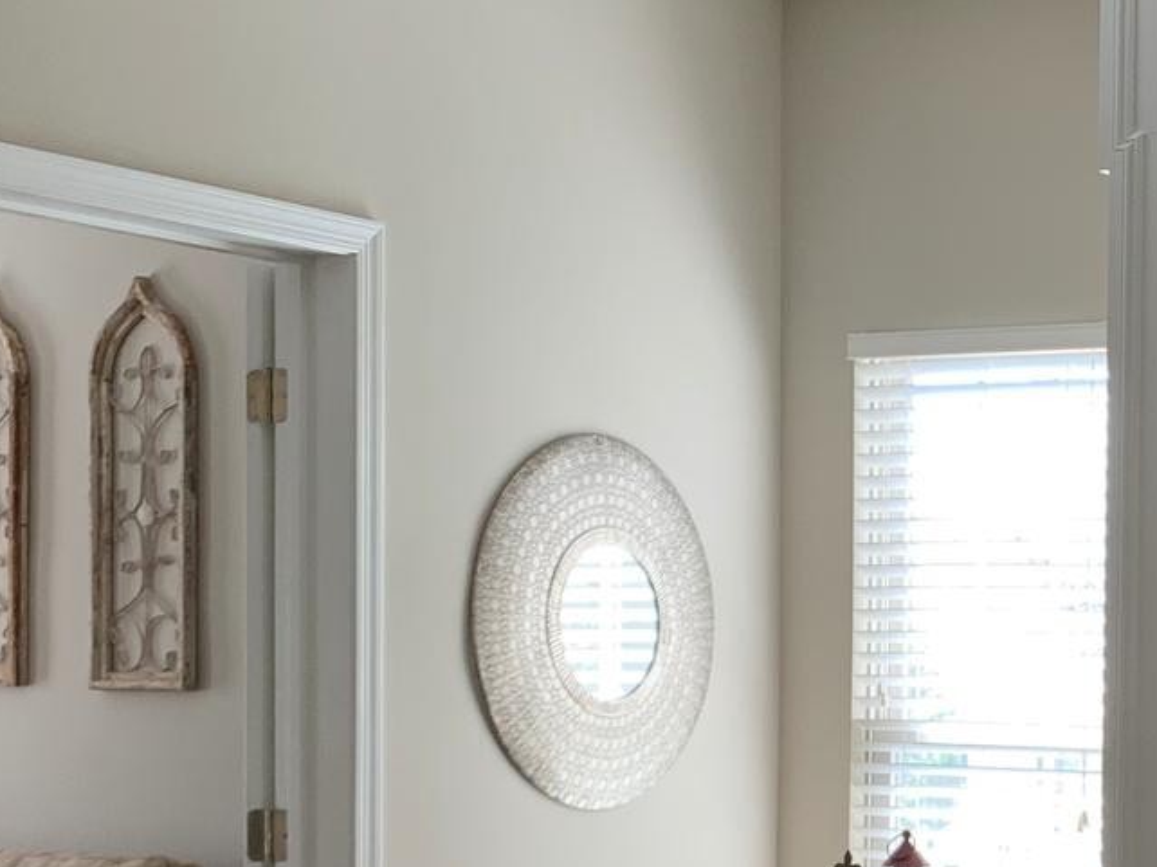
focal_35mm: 83
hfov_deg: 22.7
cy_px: 802
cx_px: 1141
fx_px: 2773
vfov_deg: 17.5
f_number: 1.8
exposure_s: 1/120
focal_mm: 4.25
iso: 64
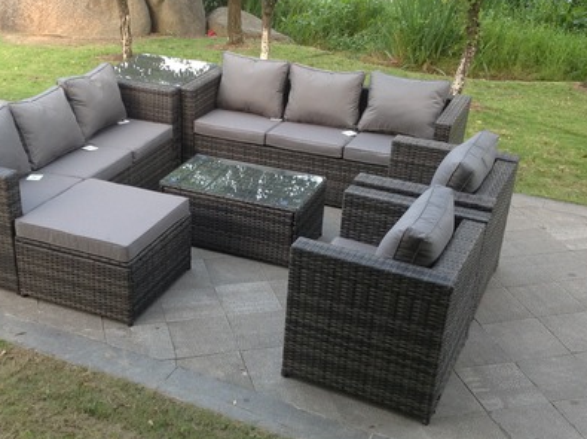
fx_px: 830
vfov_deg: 29.6
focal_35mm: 49
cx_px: 224
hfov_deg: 38.7
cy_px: 239
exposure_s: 1/120
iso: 100
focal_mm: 4.28
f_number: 2.4
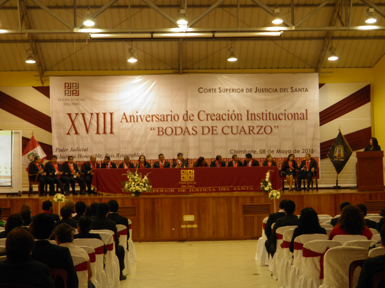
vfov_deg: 23.7
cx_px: 192
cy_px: 144
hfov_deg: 31.2
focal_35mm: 62
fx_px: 690
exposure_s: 1/8
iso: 100
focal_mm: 11.2
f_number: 3.8
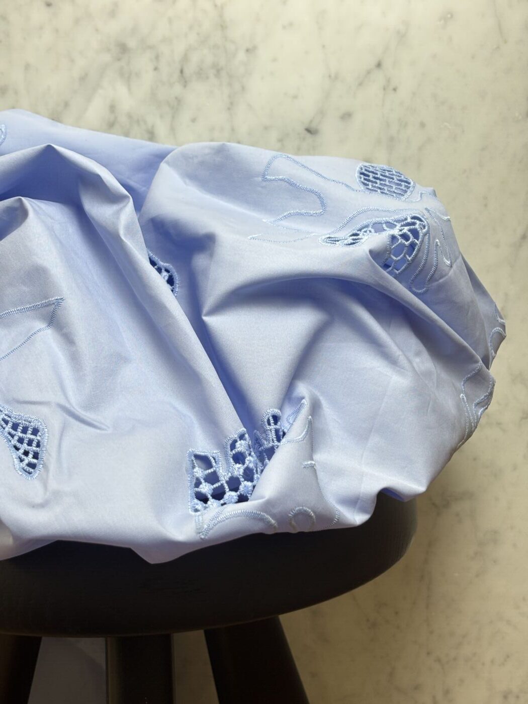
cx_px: 264
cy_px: 352
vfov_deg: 36.8
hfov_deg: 28.0
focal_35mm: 52
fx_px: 1058
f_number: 1.6
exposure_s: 1/50
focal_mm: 5.96
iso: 64
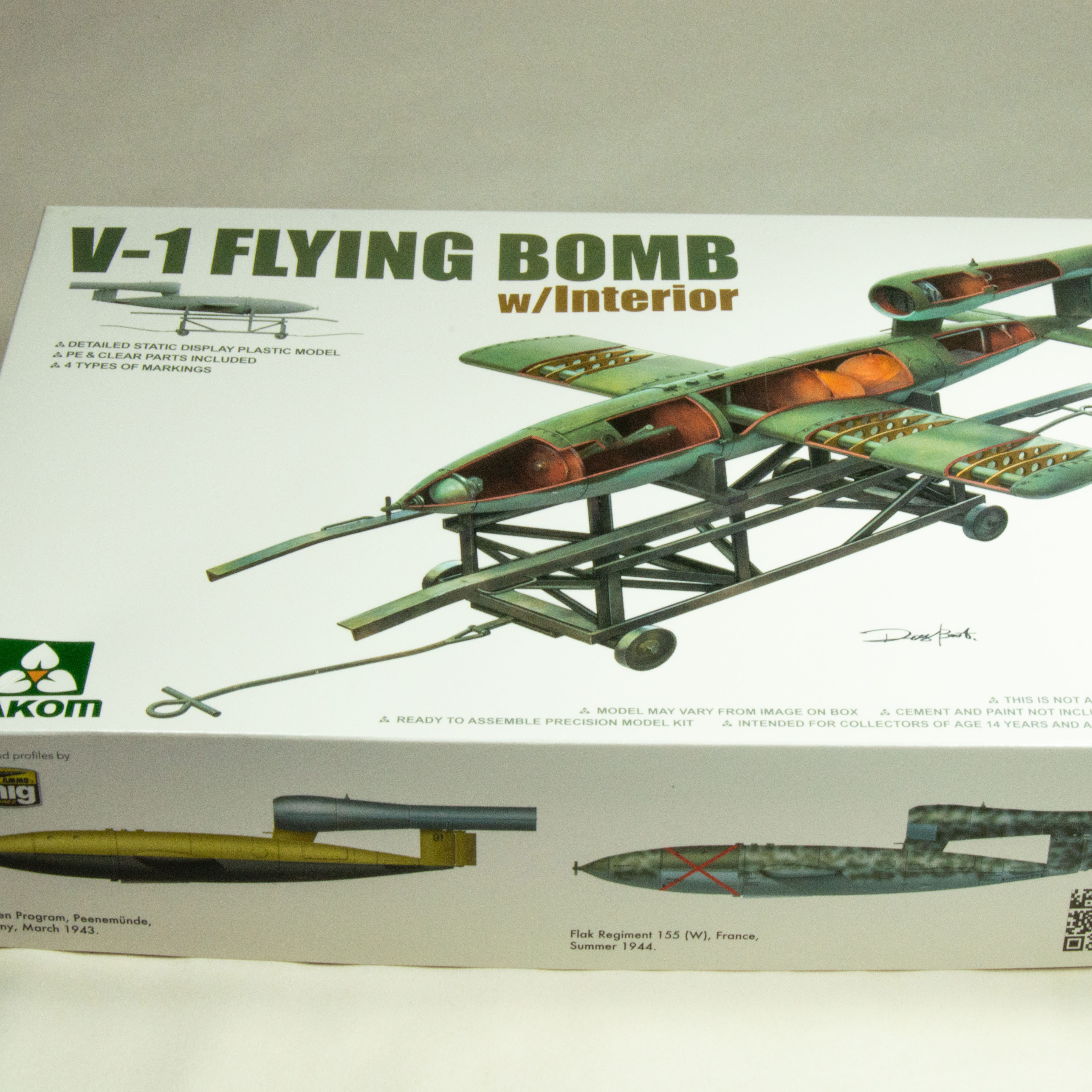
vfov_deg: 22.5
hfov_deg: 22.5
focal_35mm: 77
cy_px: 546
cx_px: 594
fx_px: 2748
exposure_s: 1/50
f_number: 32
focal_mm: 40
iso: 280
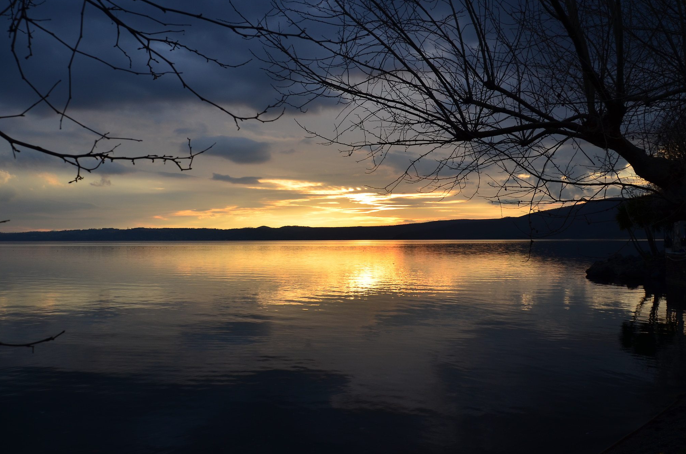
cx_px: 294
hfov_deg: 58.6
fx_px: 608
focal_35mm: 32
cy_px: 199
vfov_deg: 40.9
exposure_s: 1/125
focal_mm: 18
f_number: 8
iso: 100
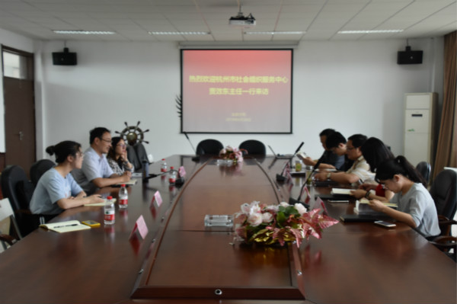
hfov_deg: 43.6
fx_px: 571
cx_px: 228
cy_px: 152
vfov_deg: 29.8
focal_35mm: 45
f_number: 6.3
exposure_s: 1/160
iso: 800
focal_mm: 30
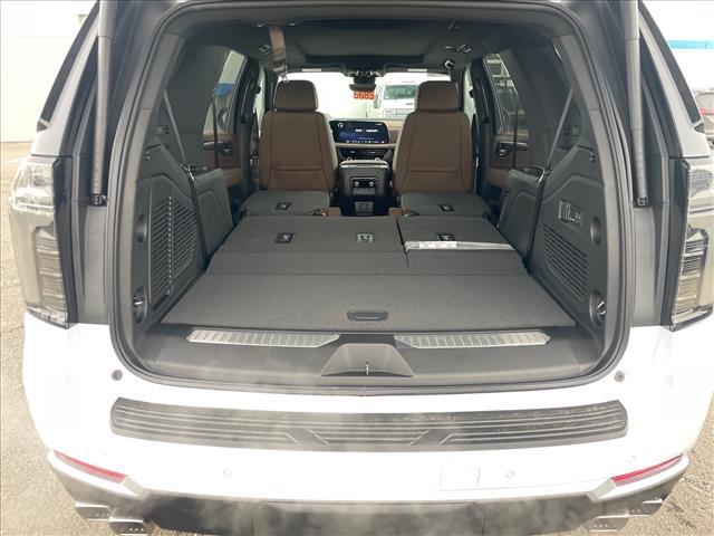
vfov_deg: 53.1
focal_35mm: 26
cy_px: 268
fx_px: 536
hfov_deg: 67.3
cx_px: 357
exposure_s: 1/60
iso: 160
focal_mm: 4.2
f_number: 1.6
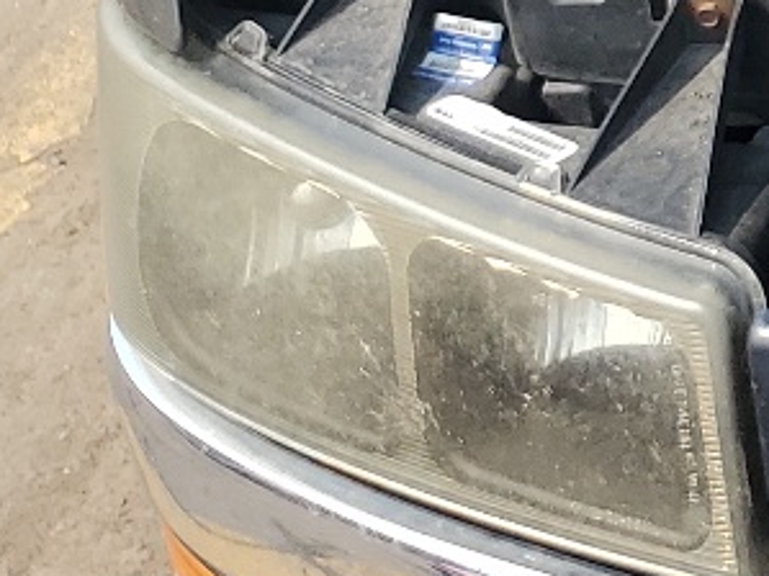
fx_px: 3087
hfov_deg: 11.3
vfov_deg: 10.0
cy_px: -483
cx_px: 1950
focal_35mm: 139
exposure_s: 1/1667
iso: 50
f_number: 1.5
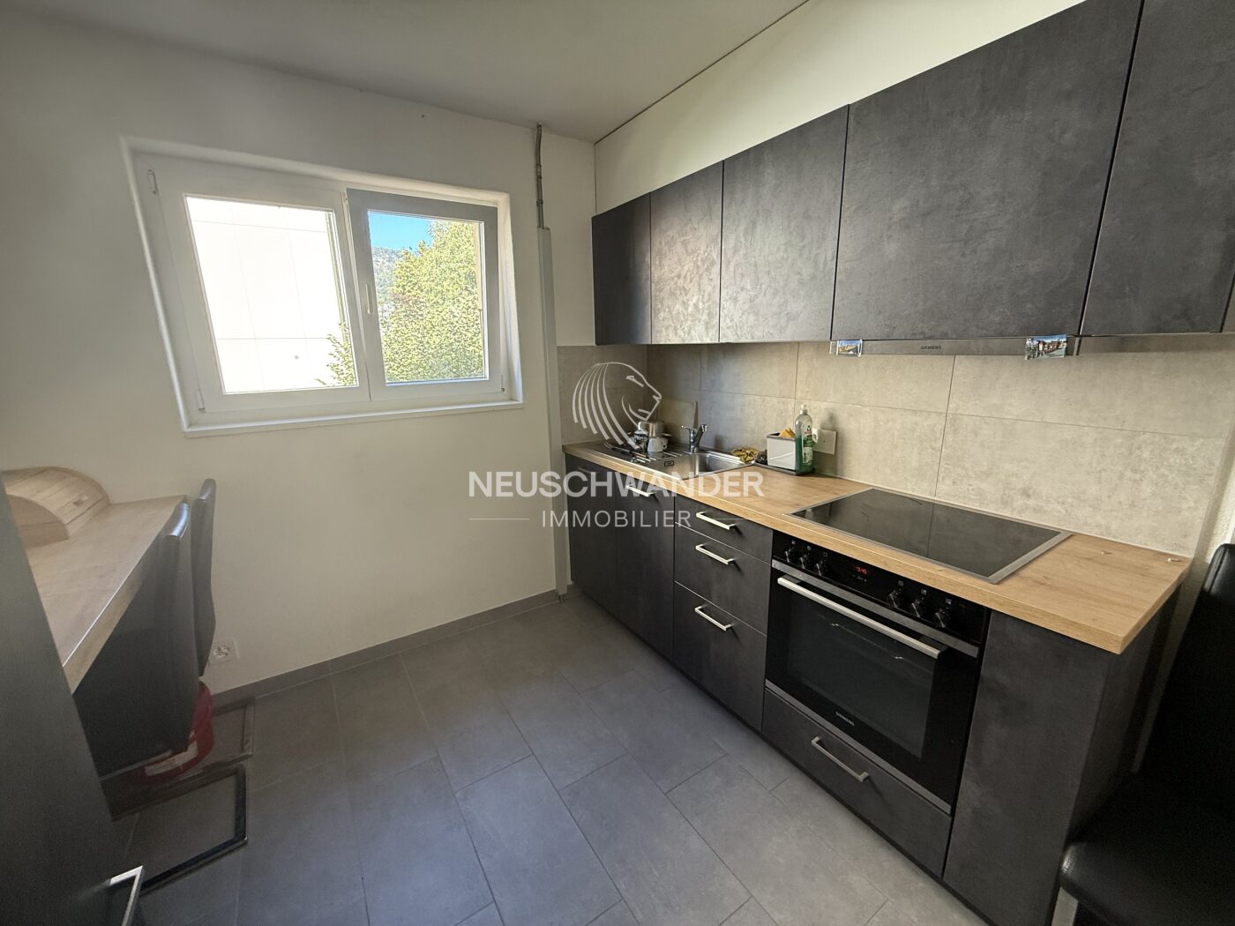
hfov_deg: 102.1
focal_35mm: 14
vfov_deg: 85.7
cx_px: 618
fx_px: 499
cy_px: 463
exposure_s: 1/99
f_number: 2.2
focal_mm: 2.22
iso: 200
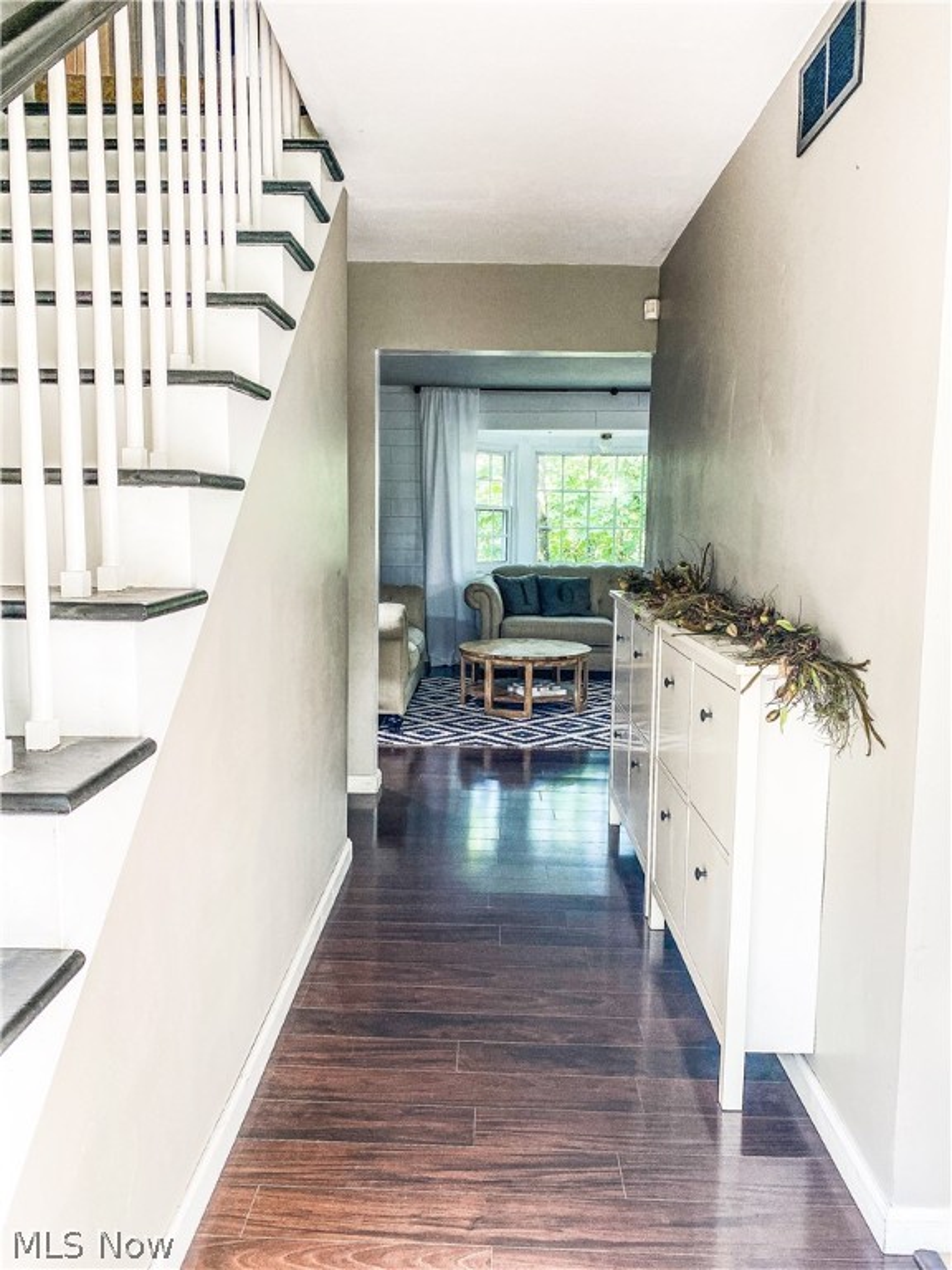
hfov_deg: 53.1
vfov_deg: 67.3
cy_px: 635
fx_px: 953
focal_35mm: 26
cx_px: 476
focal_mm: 4.25
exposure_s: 1/67
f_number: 1.8
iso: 125
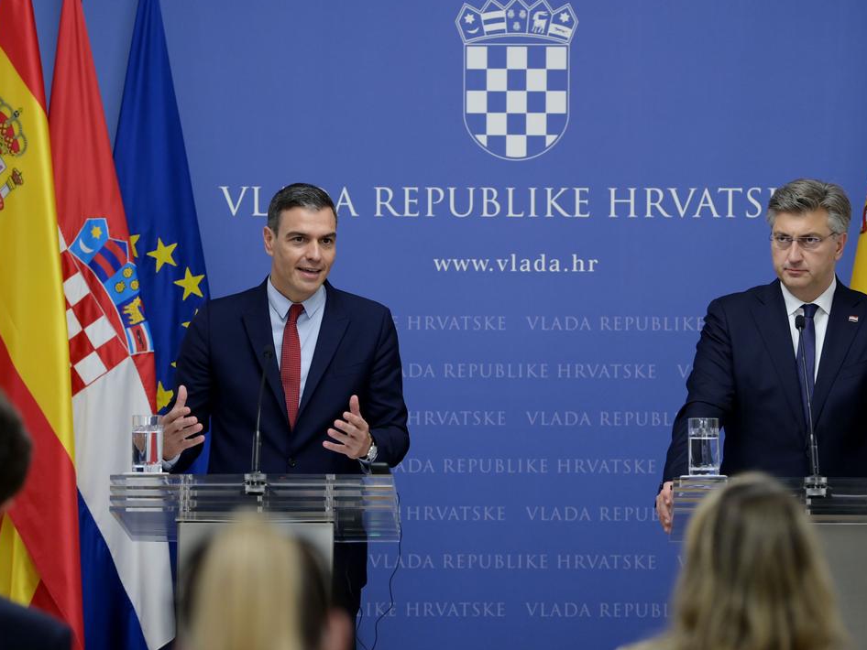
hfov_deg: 15.4
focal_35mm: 128
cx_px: 513
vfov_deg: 11.6
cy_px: 330
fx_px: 3207
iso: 2000
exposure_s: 1/640
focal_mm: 105
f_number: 2.8
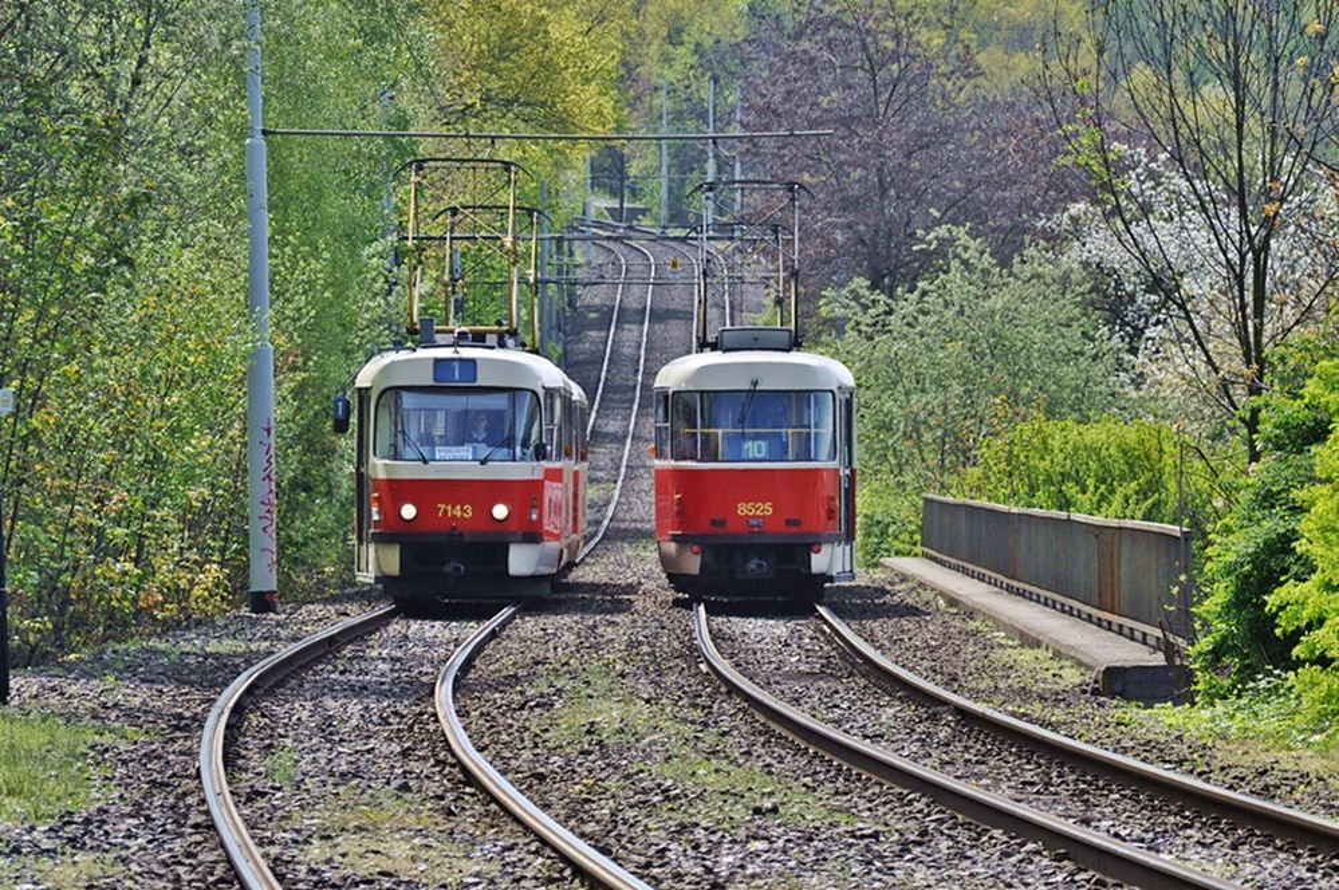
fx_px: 5852
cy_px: 445
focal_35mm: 158
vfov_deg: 8.7
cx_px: 670
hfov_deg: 13.1
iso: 400
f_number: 5.6
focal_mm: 105
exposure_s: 1/1250
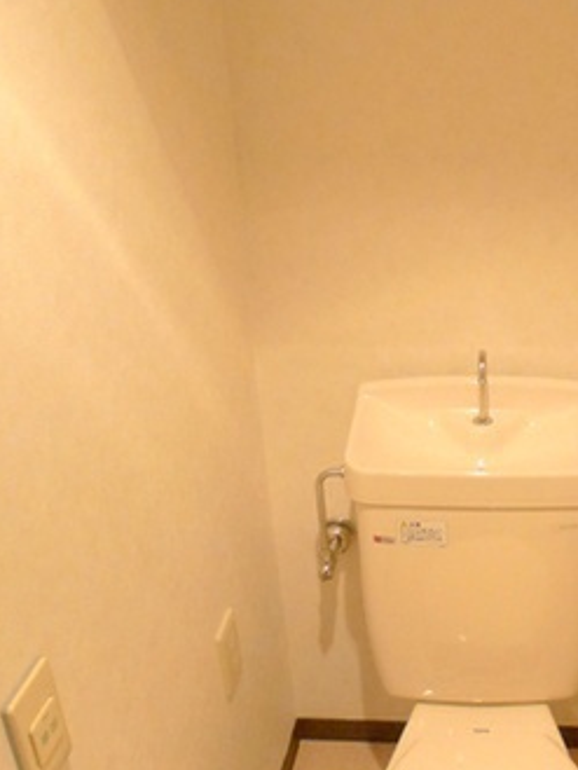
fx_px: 1135
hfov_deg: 27.9
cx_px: 481
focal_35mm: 51
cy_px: 321
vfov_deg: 37.4
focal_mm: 5.1
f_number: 2
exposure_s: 1/60
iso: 640
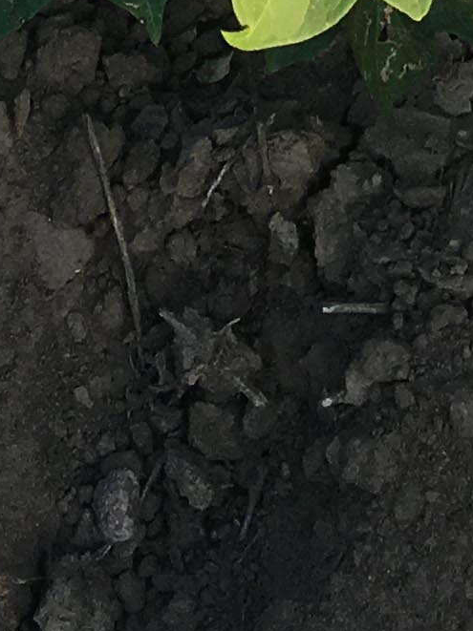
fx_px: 3228
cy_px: -1212
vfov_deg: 9.1
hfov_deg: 8.3
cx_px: 561
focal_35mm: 177
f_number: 2.2
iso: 25
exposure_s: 1/371
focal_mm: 4.15
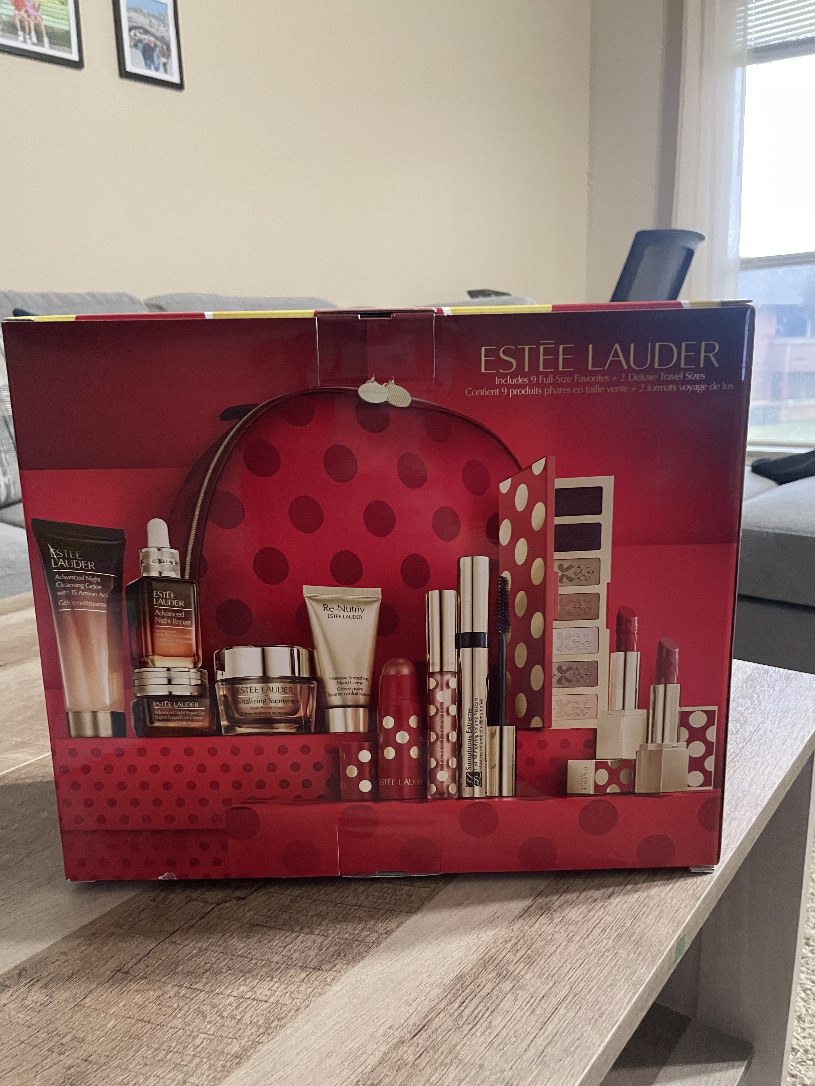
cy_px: 543
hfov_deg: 53.1
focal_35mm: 26
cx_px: 408
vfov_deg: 67.3
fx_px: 816
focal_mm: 4.2
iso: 400
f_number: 1.6
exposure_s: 1/60
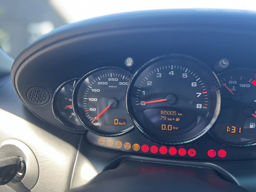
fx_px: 192
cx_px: 128
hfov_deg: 67.3
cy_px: 96
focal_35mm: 26
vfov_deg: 53.1
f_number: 1.5
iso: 125
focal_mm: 5.7
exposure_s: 1/121
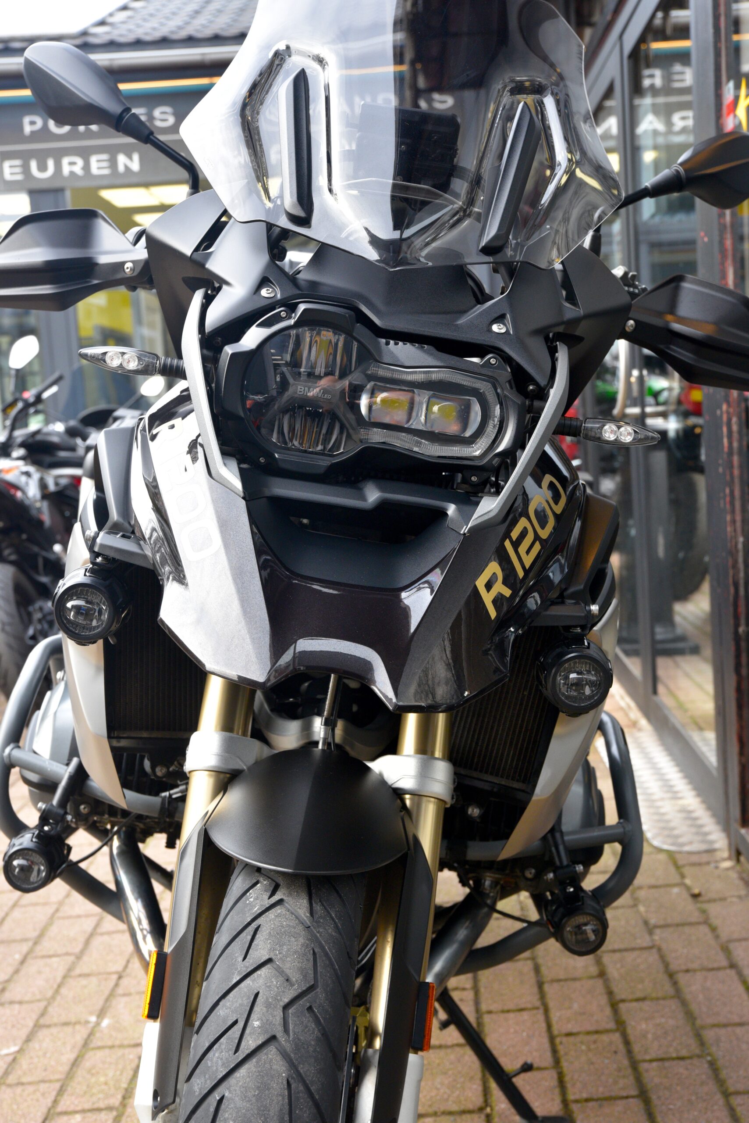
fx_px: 1559
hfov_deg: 27.0
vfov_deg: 39.6
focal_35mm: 50
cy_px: 562
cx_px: 374
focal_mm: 50
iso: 1600
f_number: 8
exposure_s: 1/250
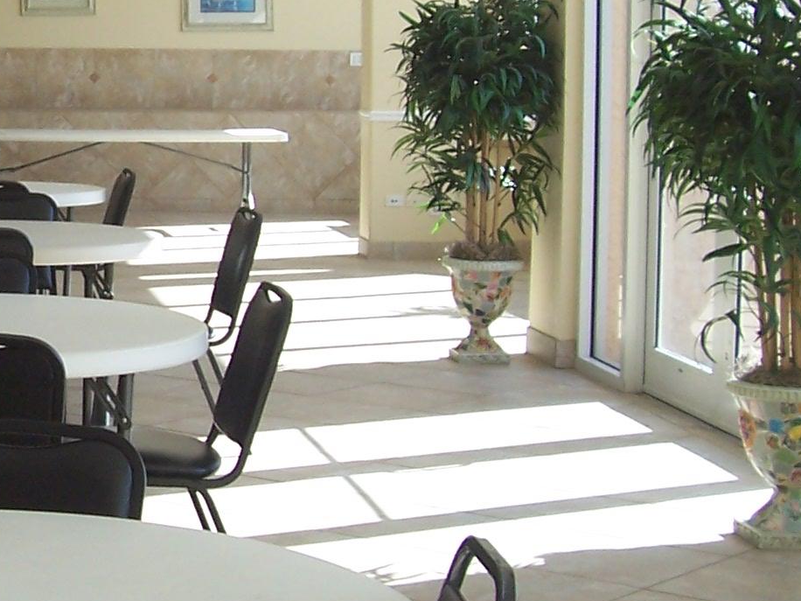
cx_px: -167
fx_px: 2198
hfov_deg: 19.4
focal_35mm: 95
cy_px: 152
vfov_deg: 15.5
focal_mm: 5.6
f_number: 2.7
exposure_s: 1/125
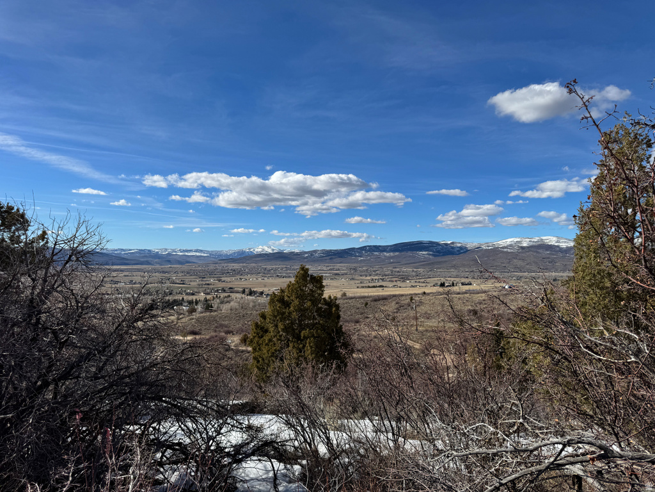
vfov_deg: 56.8
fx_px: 454
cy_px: 246
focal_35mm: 24
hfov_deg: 71.6
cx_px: 328
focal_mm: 6.76
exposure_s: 1/6410
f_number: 1.78
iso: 80
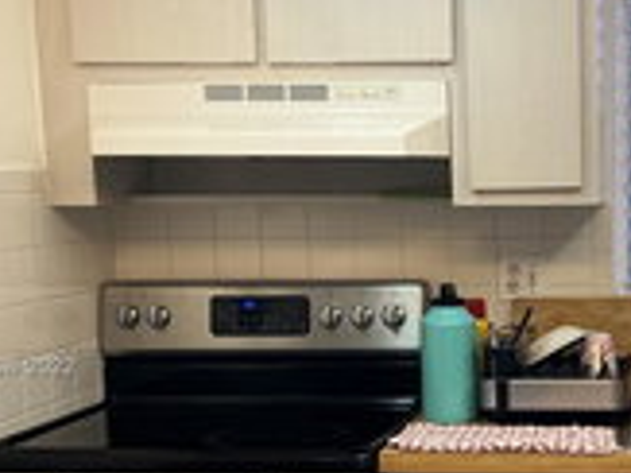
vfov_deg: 21.4
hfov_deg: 27.5
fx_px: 1239
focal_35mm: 68
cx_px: 571
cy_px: 368
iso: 125
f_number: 1.6
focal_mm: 5.1
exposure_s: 1/120
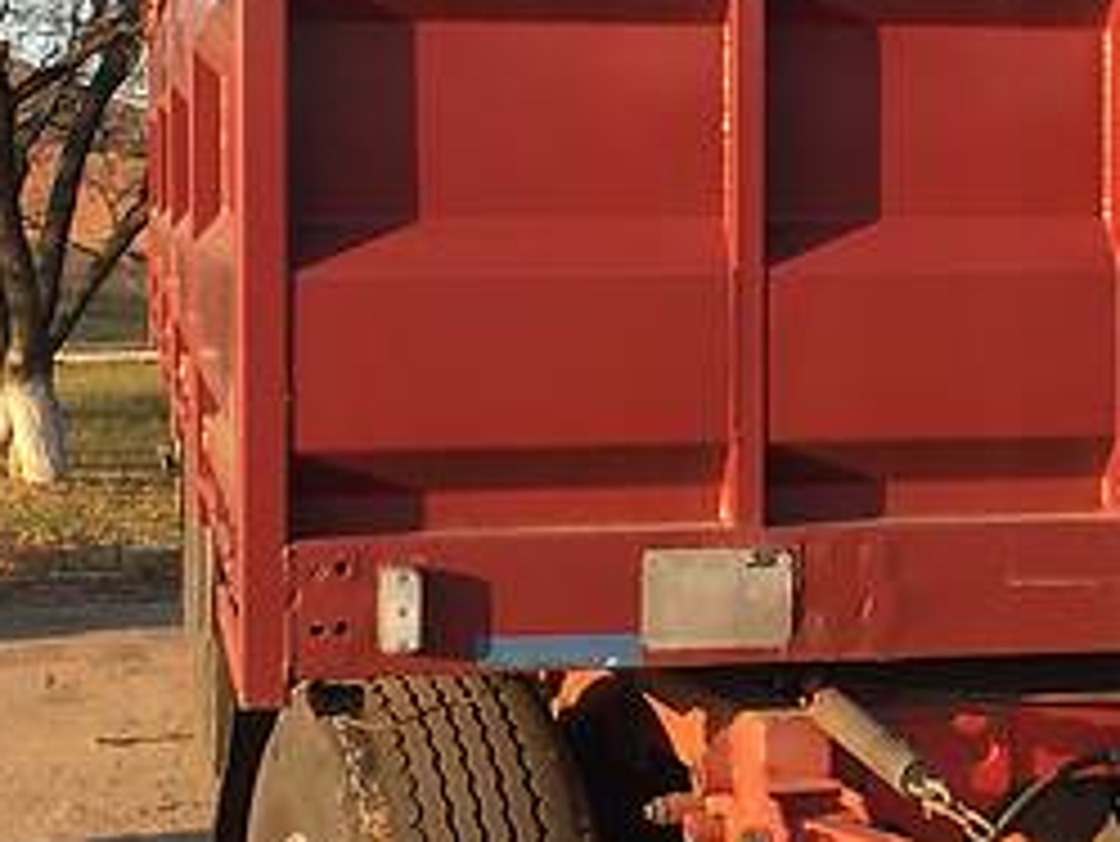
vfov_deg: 15.8
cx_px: 877
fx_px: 3010
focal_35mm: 93
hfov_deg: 20.9
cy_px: 239
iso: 25
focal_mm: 4.2
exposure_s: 1/275
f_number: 2.2
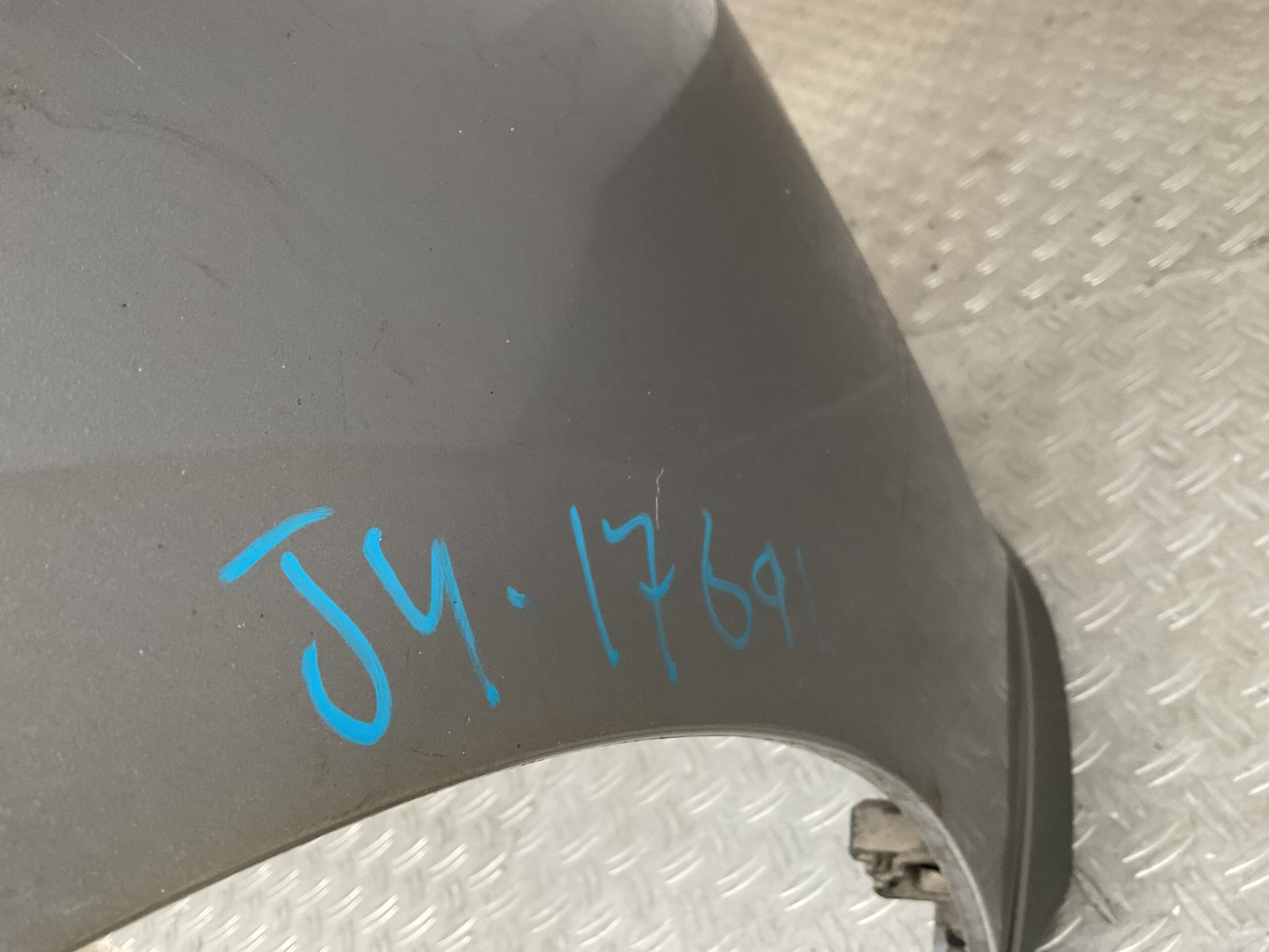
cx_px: 634
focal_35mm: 29
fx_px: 1063
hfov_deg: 61.7
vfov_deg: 48.2
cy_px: 476
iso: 100
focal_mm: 3
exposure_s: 1/50
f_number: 1.8
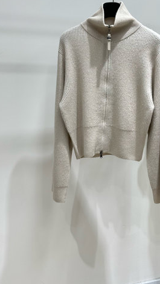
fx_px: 279
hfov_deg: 31.6
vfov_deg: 53.5
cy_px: 110
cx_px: 114
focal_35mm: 37
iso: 64
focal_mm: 6.86
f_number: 1.78
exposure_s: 1/100
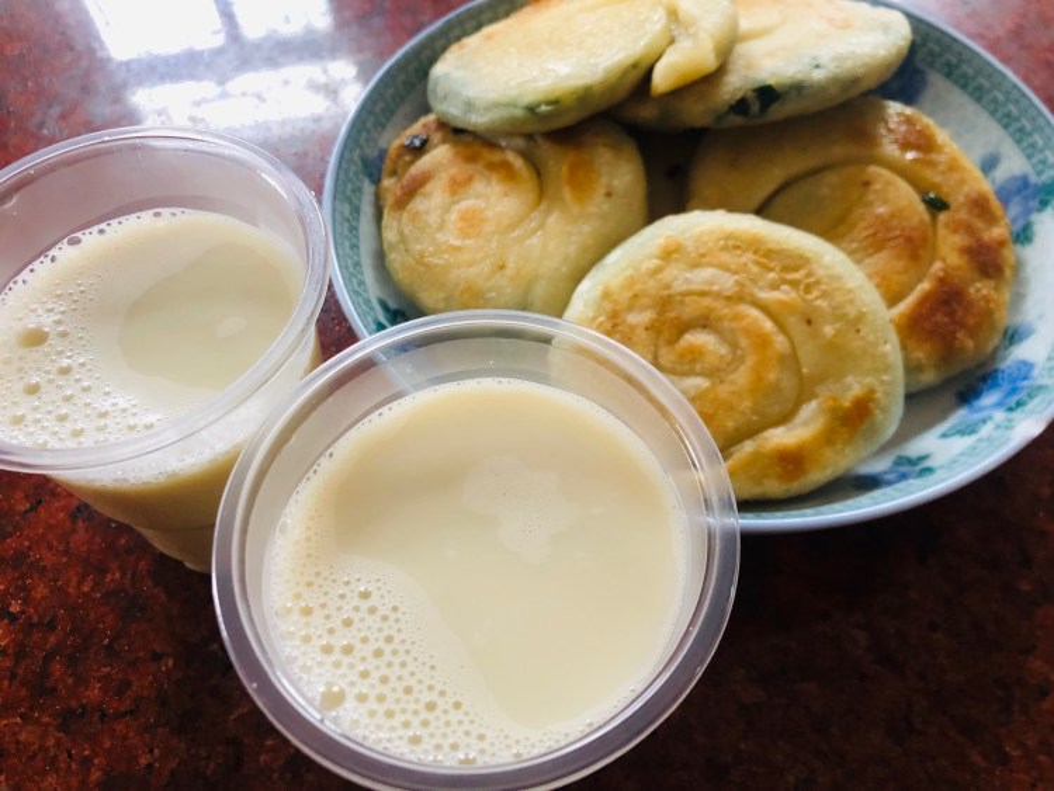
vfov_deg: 49.8
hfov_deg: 63.4
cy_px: 396
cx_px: 527
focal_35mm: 28
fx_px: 853
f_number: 1.8
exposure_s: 1/17
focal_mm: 4
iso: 100
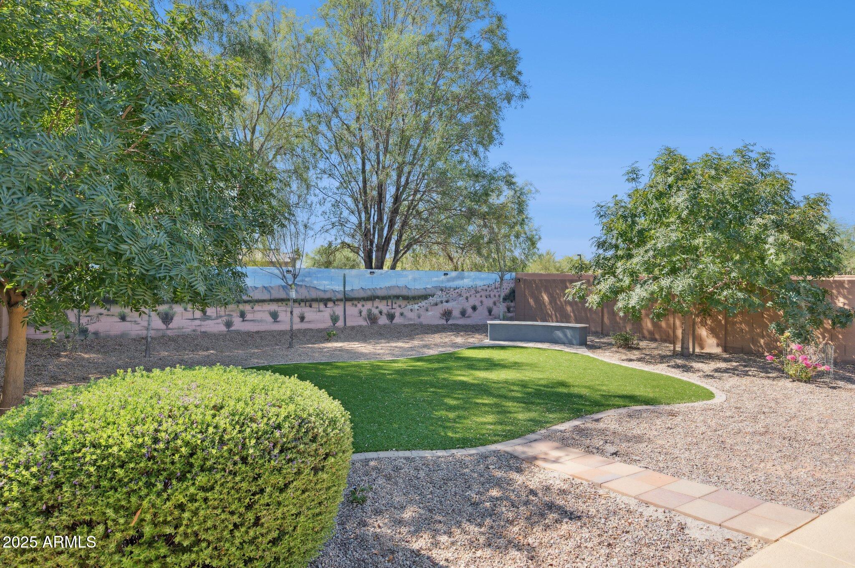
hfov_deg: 84.0
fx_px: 475
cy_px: 284
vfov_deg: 61.8
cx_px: 428
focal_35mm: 20
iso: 320
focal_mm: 20
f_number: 8
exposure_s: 1/400
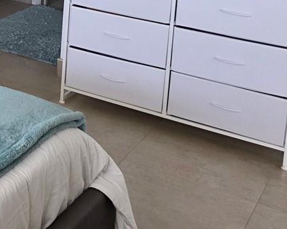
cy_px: -96
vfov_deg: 17.2
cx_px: -206
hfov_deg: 18.8
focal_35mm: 82
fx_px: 696
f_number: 1.7
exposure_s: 1/120
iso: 160
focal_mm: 6.3
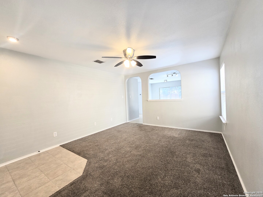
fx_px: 99
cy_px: 98
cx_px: 132
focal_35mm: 13
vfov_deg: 89.9
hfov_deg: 106.2
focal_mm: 2.2
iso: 125
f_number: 2.2
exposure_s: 1/60
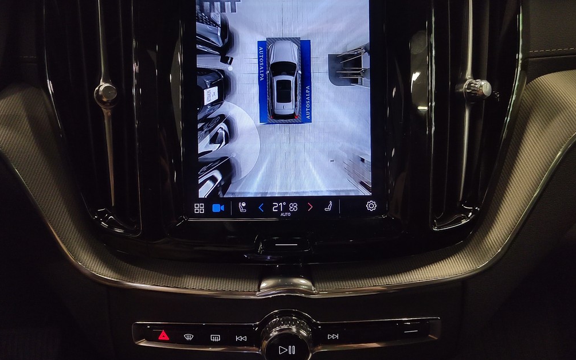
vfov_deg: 40.5
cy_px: 154
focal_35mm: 31
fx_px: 487
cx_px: 288
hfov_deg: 61.2
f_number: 1.9
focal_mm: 5.52
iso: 2309
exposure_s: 1/100
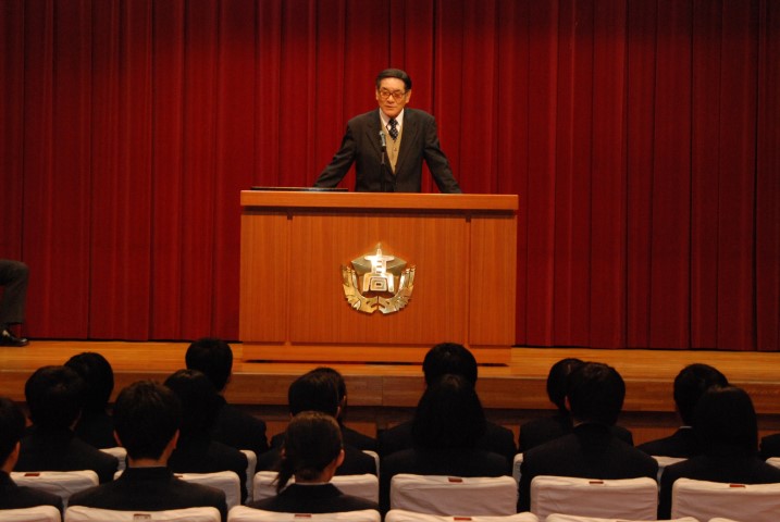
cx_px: 390
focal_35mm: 90
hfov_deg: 22.6
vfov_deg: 15.2
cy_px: 261
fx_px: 1952
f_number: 5
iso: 1600
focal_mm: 60
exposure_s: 1/60
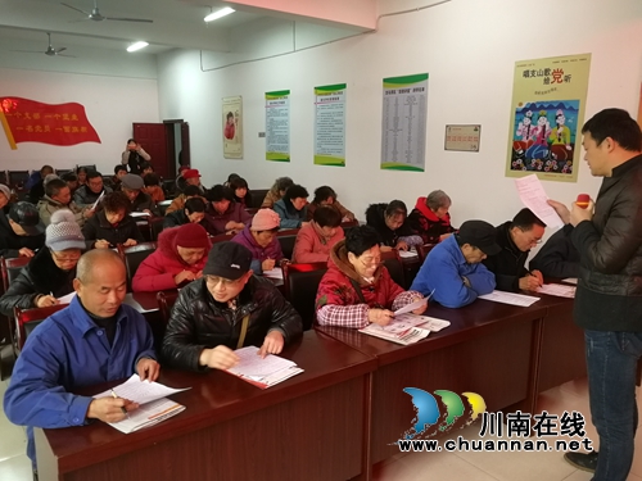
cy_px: 240
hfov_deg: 65.3
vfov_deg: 51.4
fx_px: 501
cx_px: 321
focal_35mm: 27
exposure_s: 1/25
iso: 400
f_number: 2.2
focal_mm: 3.95
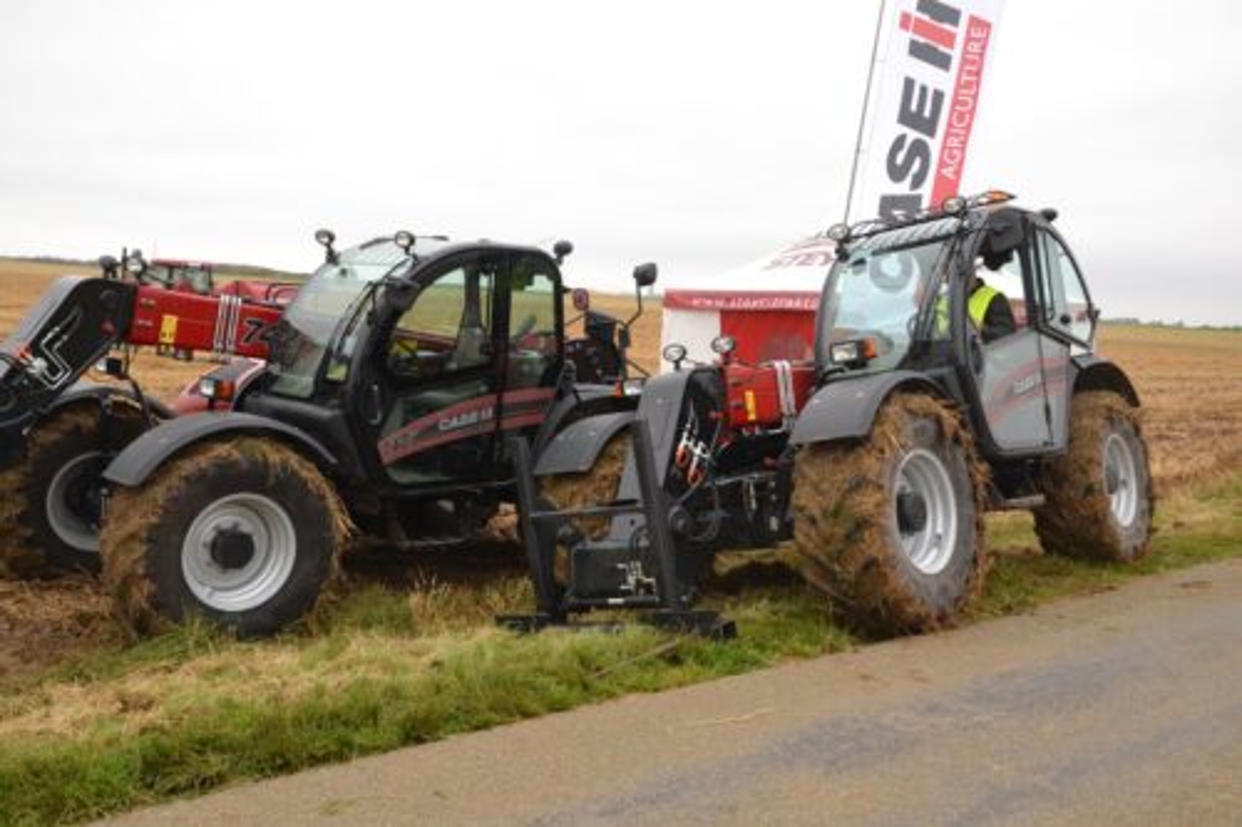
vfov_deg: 36.8
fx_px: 1242
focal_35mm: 36
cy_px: 414
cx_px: 621
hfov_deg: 53.1
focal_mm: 24
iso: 800
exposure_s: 1/200
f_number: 6.3
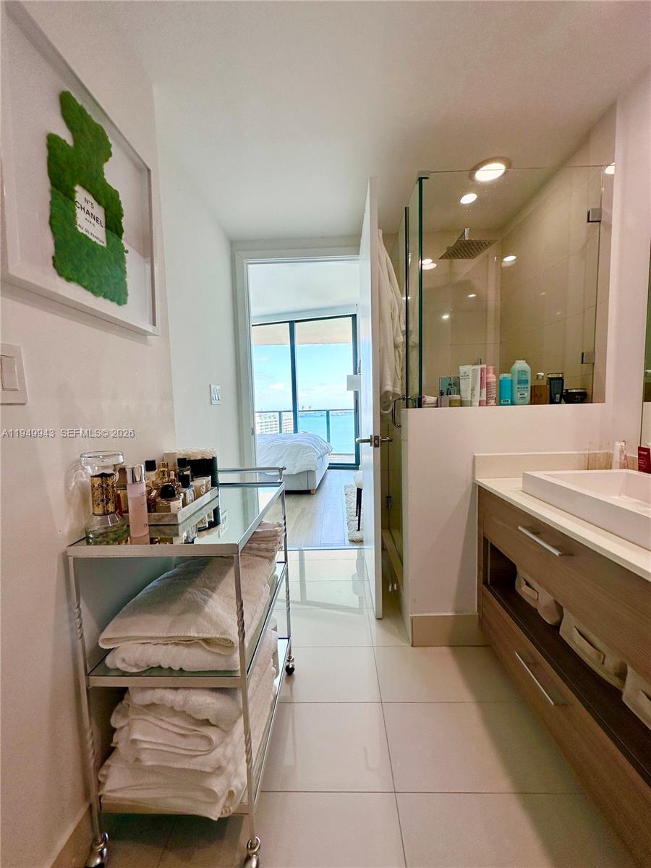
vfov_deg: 102.1
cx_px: 326
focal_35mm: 14
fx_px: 351
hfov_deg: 85.7
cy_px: 434
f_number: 2.2
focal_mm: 2.22
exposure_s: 1/157
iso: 40
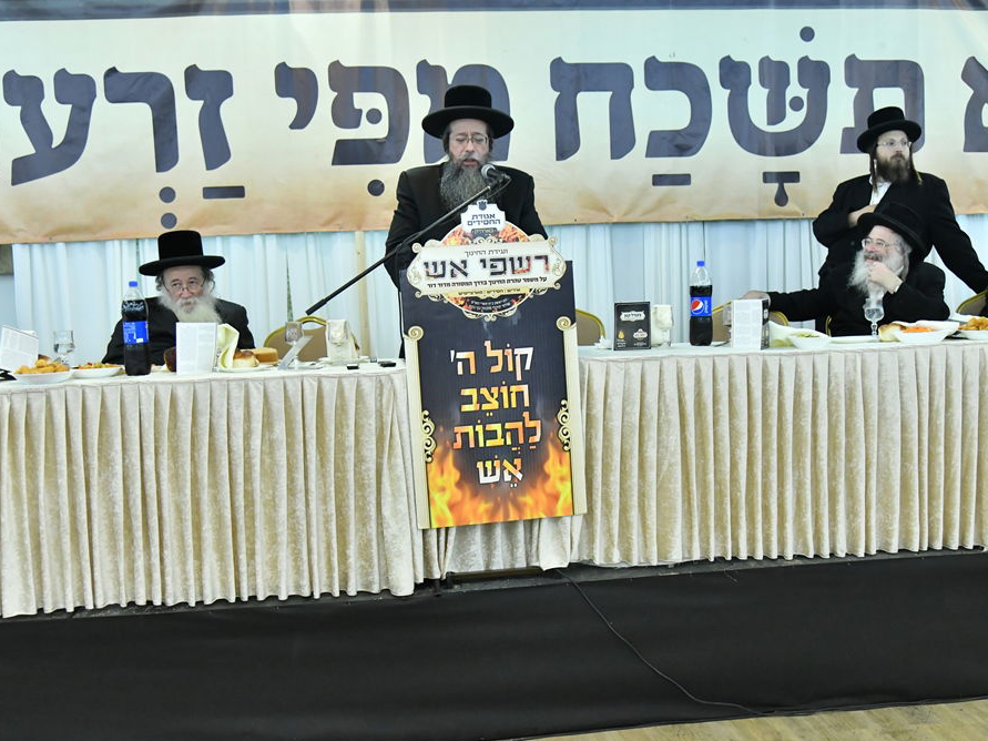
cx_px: 518
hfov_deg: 44.8
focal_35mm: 42
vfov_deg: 34.3
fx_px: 1199
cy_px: 371
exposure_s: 1/250
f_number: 5
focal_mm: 38
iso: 4000
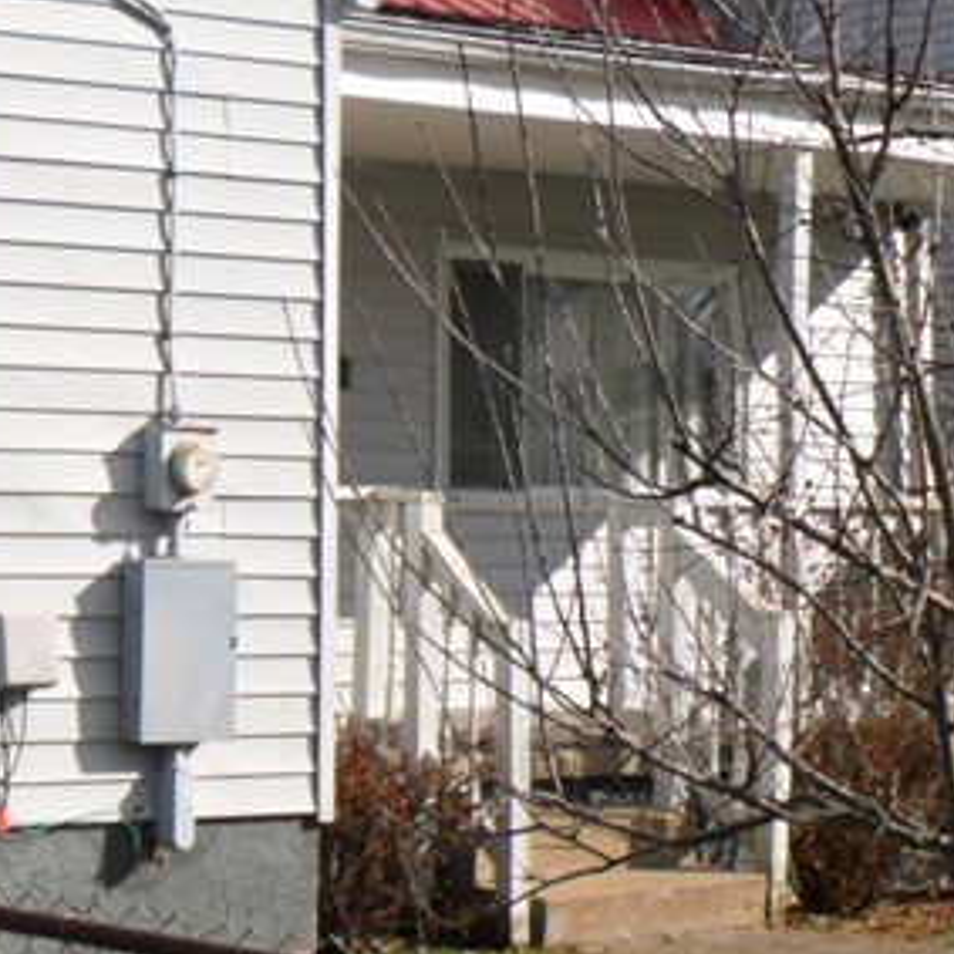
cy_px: 529
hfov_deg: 14.9
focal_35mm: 112
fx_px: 3492
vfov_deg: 15.6
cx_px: -260
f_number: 7.6
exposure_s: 1/250
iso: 80
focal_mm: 6.3
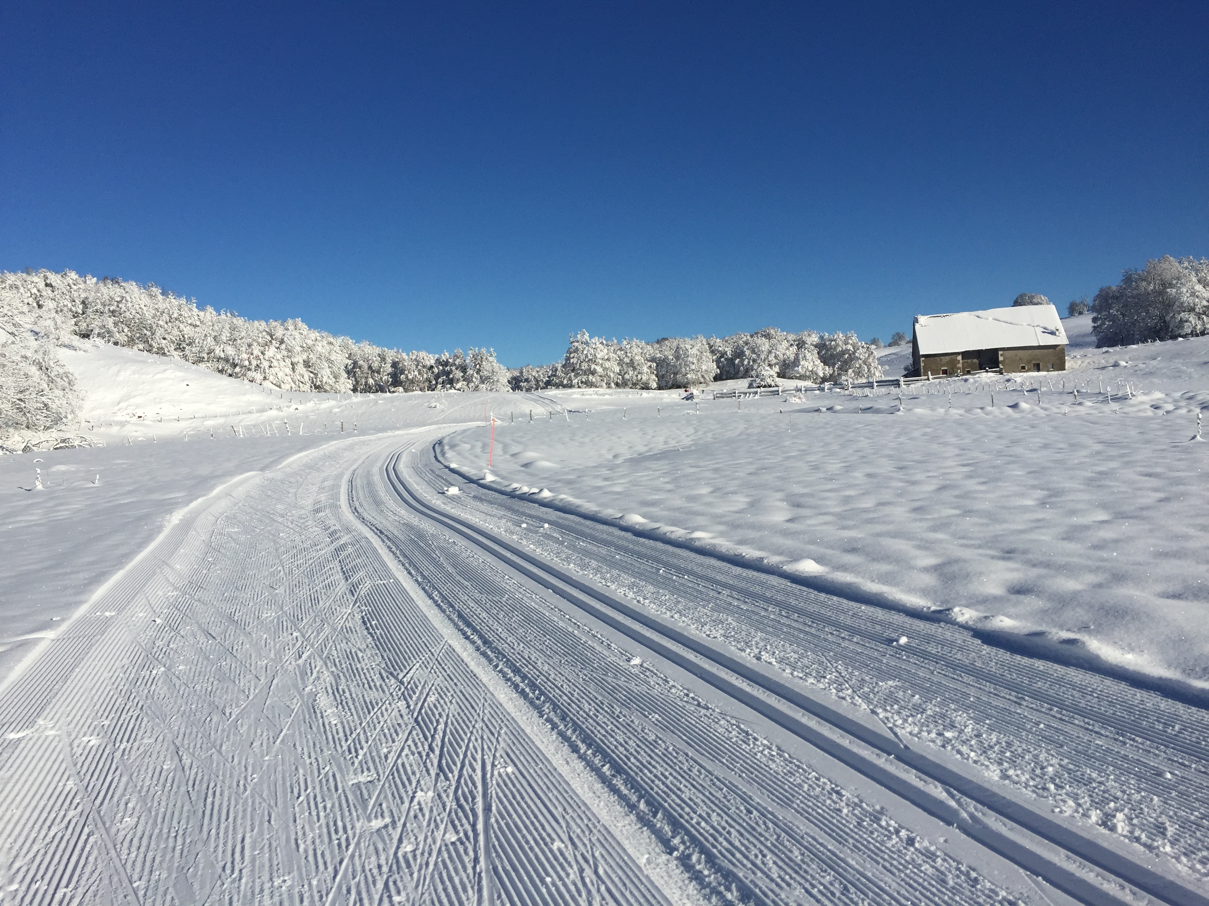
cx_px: 604
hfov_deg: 61.7
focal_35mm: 29
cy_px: 453
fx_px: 1013
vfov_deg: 48.2
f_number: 2.2
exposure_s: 1/5650
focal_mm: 4.15
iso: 32
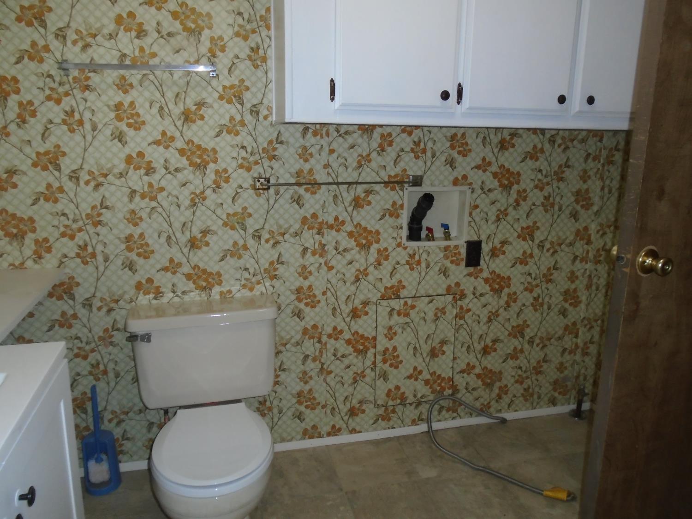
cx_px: 346
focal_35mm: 26
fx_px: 520
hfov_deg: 67.3
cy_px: 260
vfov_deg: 53.1
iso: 200
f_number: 3.2
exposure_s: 1/30
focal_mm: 4.6
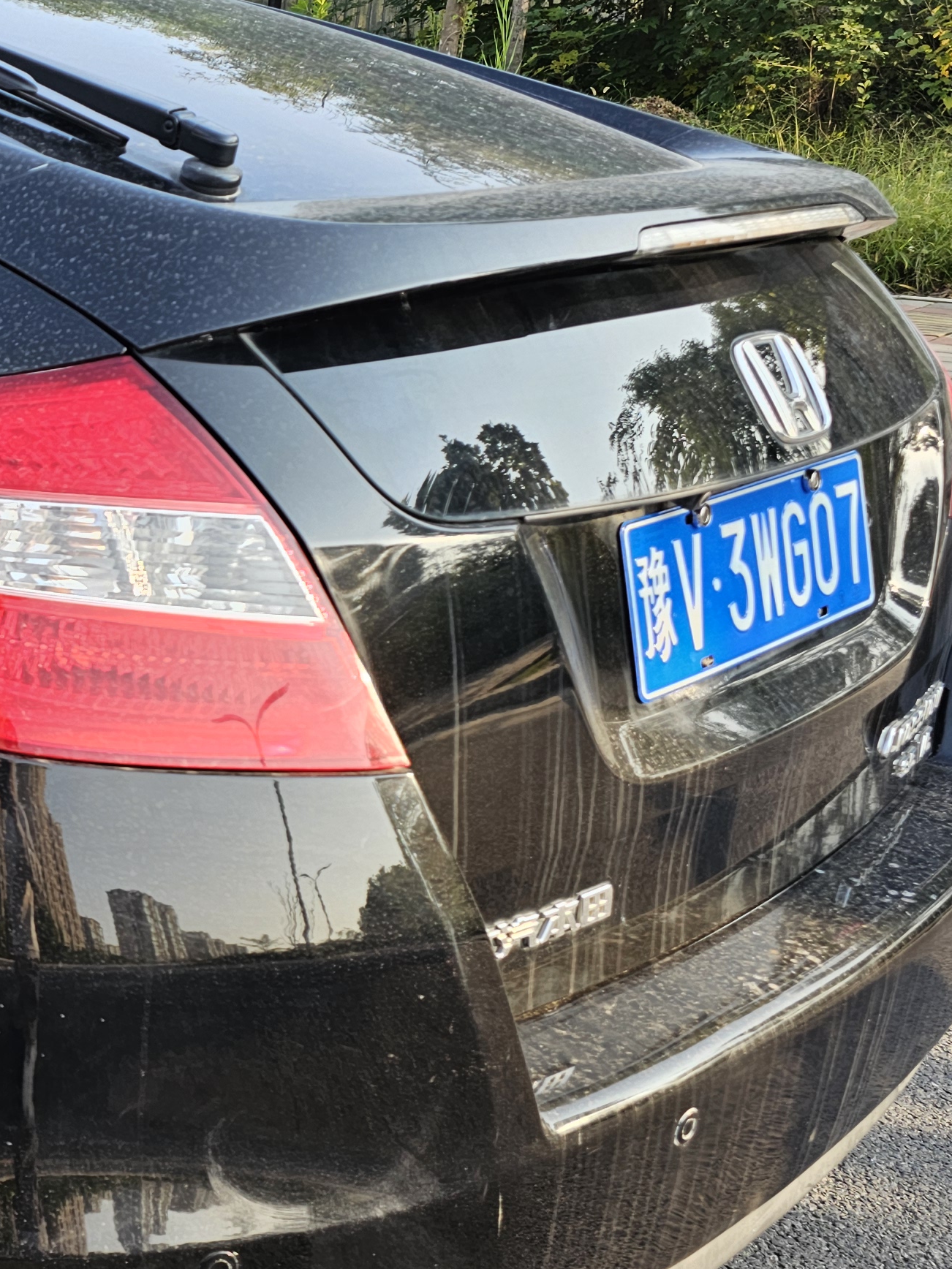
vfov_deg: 36.2
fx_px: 1943
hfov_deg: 24.1
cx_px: -295
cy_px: 617
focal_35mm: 53
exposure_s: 1/180
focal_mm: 6.3
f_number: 1.7
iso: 25
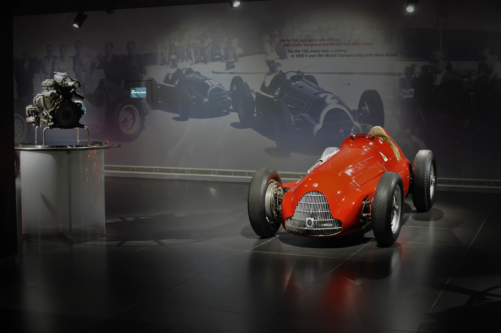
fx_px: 730
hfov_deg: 37.9
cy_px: 166
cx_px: 250
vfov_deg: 25.7
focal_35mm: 52
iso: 1000
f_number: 4
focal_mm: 35
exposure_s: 1/40
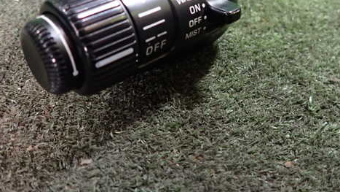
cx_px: 178
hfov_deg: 56.6
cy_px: 47
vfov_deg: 33.1
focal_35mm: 35
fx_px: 316
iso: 400
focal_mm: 4.5
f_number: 2
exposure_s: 1/30
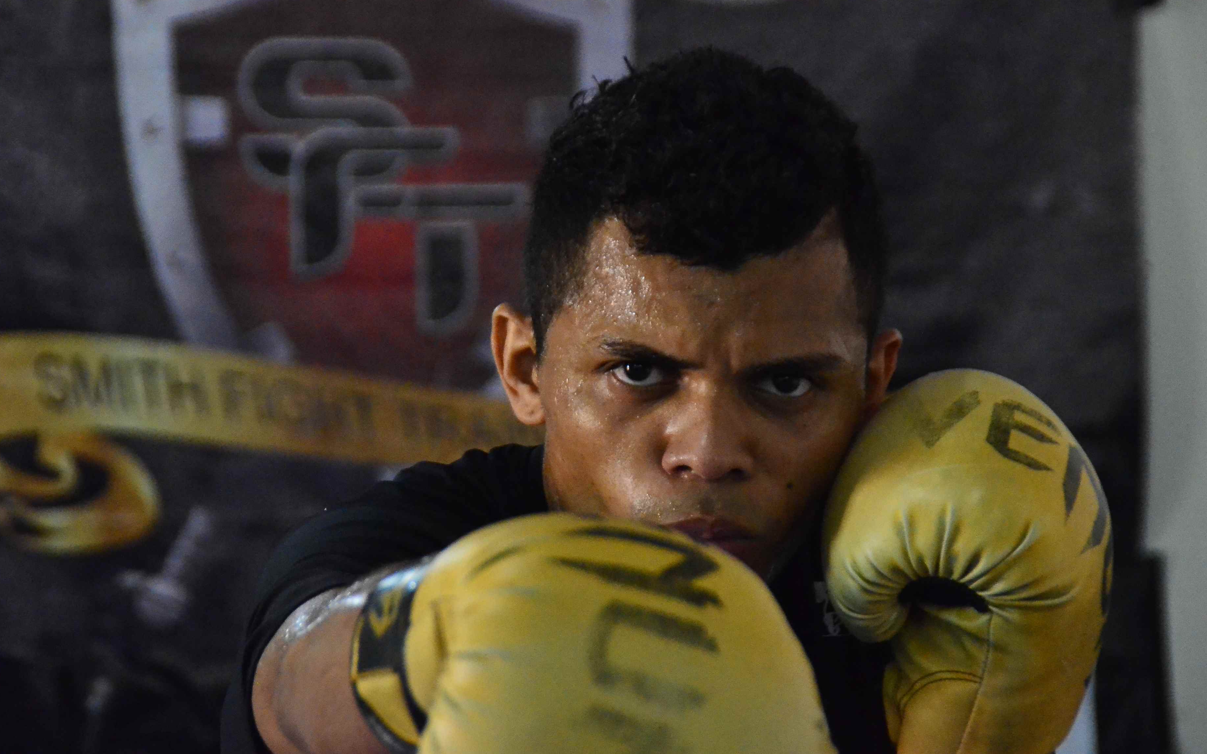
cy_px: 397
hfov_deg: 10.9
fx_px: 6299
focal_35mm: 192
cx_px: 601
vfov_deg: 6.9
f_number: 6
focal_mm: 125
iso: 6400
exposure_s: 1/250
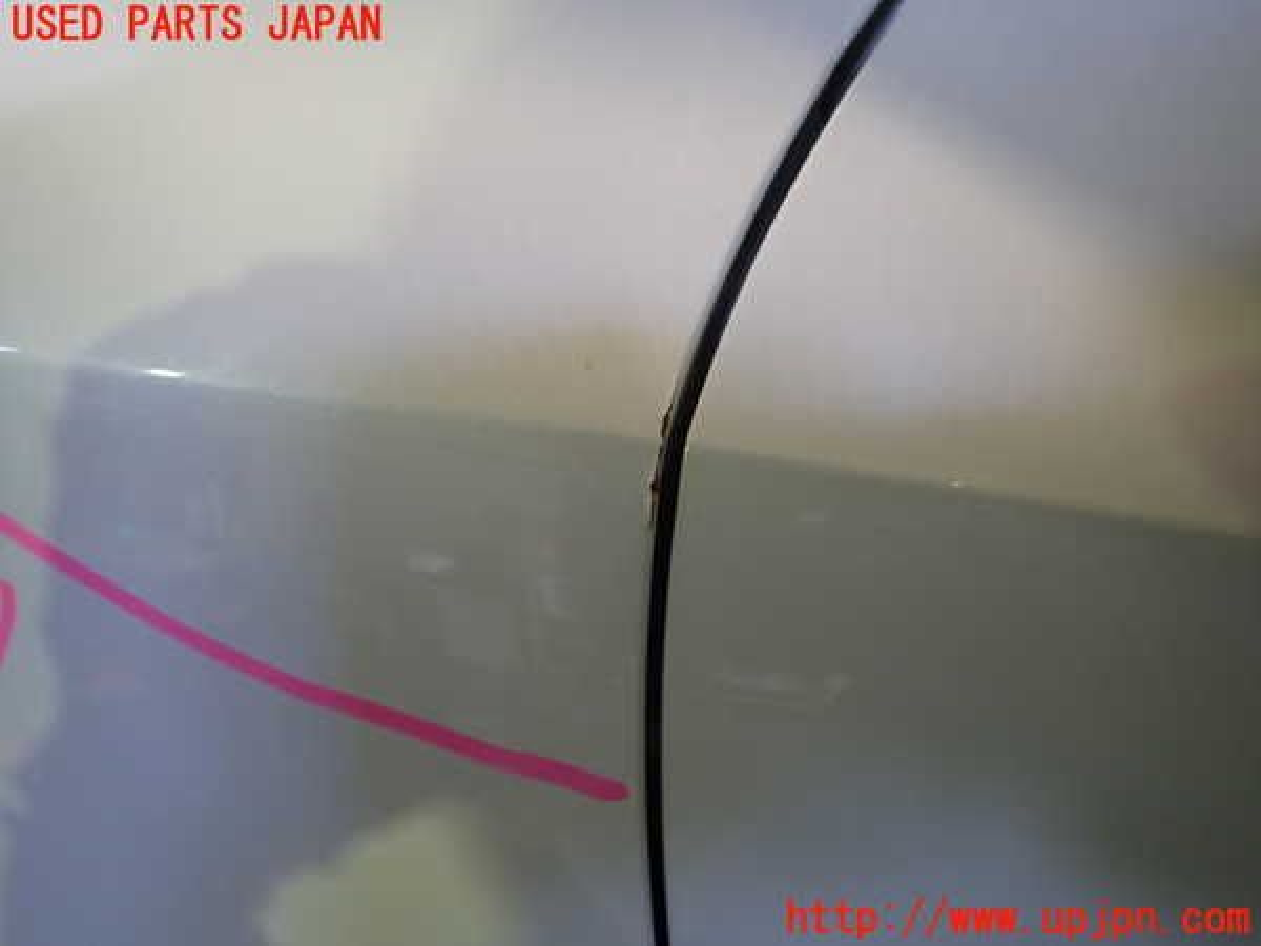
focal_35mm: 25
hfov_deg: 69.4
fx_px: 911
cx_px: 630
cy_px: 473
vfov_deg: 54.9
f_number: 2
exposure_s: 1/30
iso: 250
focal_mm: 4.5
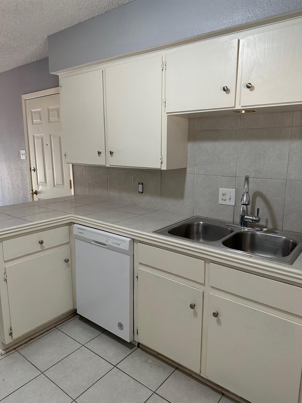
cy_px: 202
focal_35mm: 24
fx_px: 279
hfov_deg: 56.8
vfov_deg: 71.6
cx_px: 151
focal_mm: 6.86
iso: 160
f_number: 1.78
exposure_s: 1/120
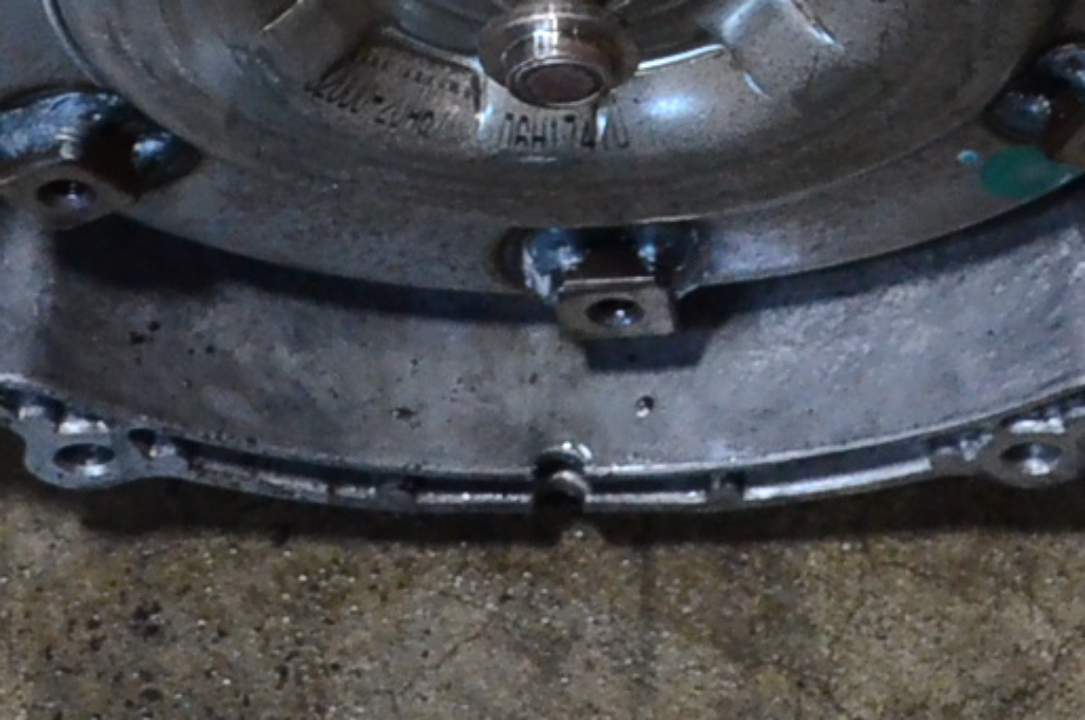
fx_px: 6921
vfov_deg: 5.7
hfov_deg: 9.0
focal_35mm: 230
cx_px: 629
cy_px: -997
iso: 2500
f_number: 5
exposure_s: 1/100
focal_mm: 32
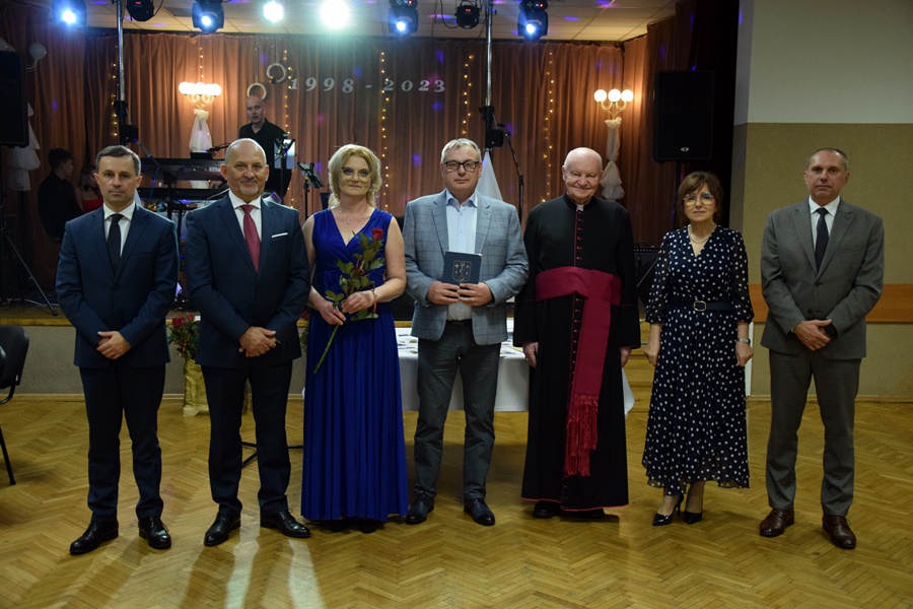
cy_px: 304
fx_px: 989
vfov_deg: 34.2
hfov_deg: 49.6
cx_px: 456
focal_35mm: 39
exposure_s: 1/100
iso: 2500
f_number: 4
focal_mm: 26
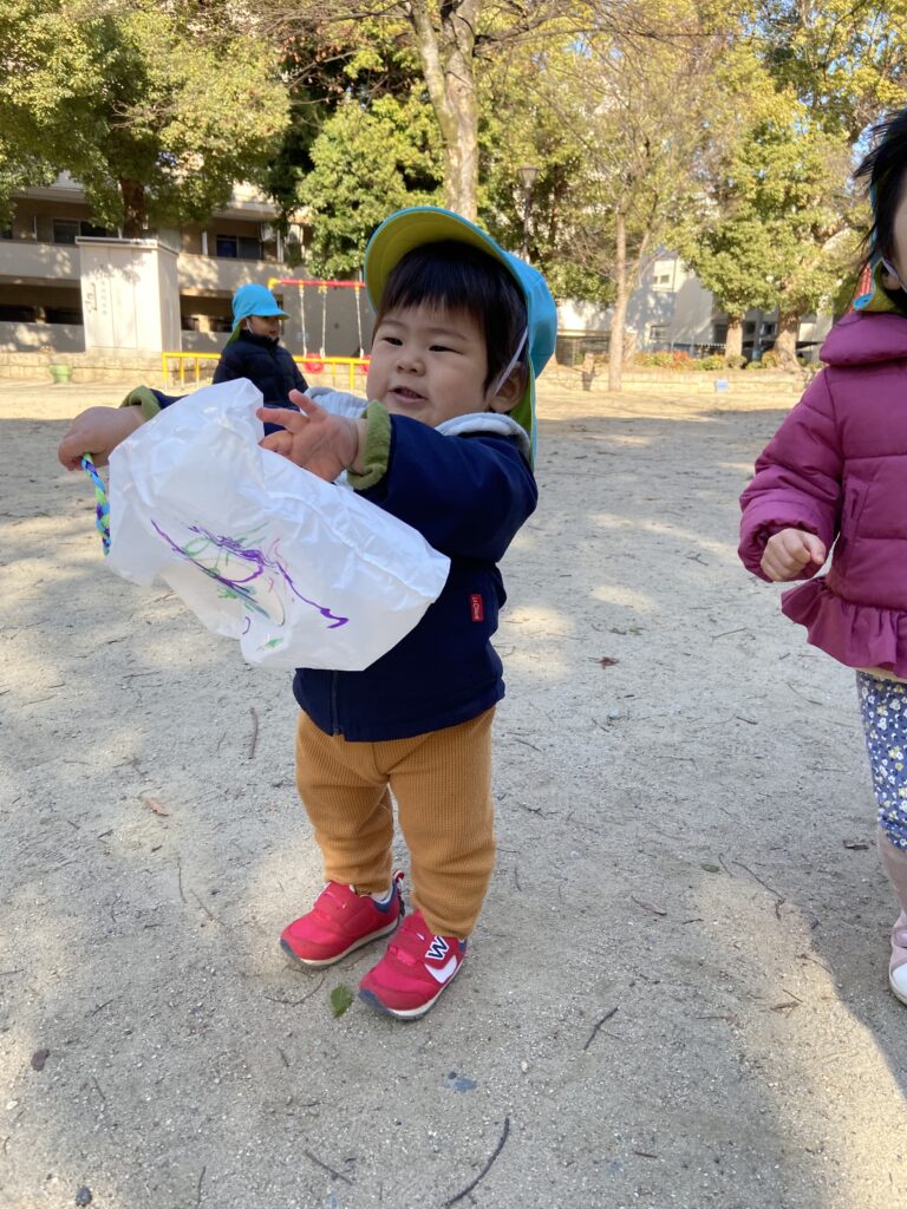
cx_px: 454
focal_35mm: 26
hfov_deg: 53.1
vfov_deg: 67.3
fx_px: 908
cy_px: 604
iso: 32
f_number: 1.8
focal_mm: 4.25
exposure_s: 1/370
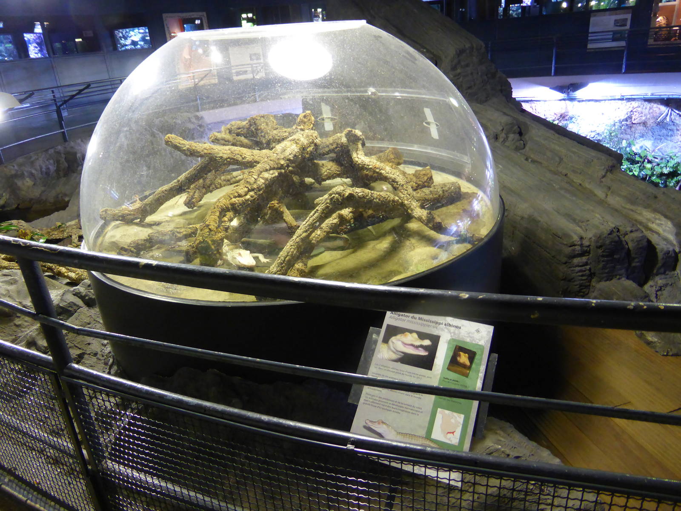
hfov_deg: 69.4
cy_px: 256
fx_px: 492
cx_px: 340
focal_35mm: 25
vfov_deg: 54.9
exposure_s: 1/8
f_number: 3.3
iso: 400
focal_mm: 4.3
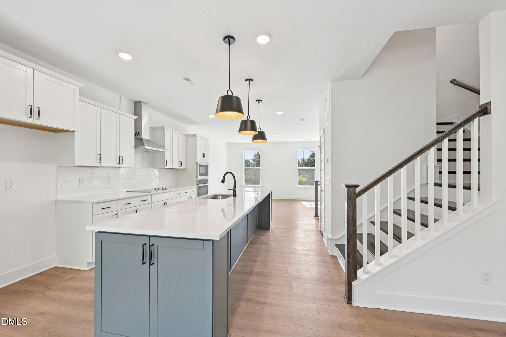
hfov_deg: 104.3
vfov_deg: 81.2
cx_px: 253
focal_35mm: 14
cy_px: 168
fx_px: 197
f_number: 8
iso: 100
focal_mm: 14
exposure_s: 1/50
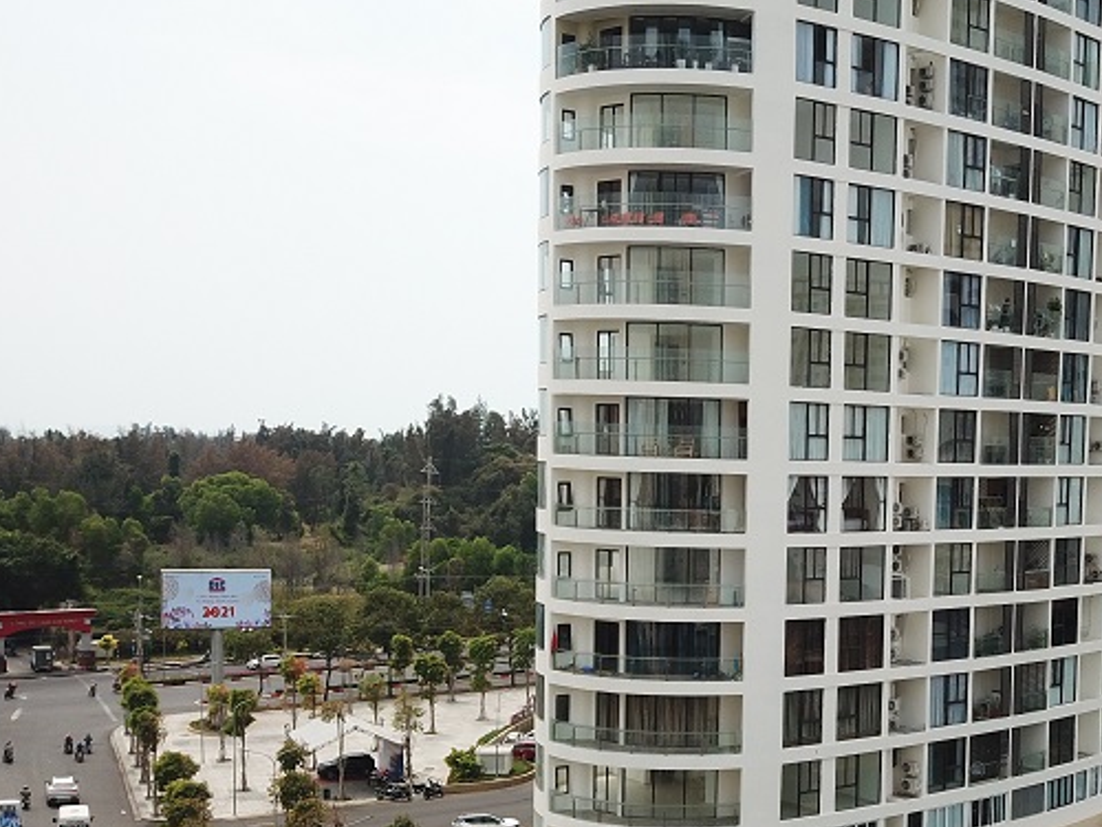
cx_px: 875
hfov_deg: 35.7
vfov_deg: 27.8
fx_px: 1655
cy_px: 580
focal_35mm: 52
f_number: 2.2
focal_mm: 4.73
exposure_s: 1/1600
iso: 100
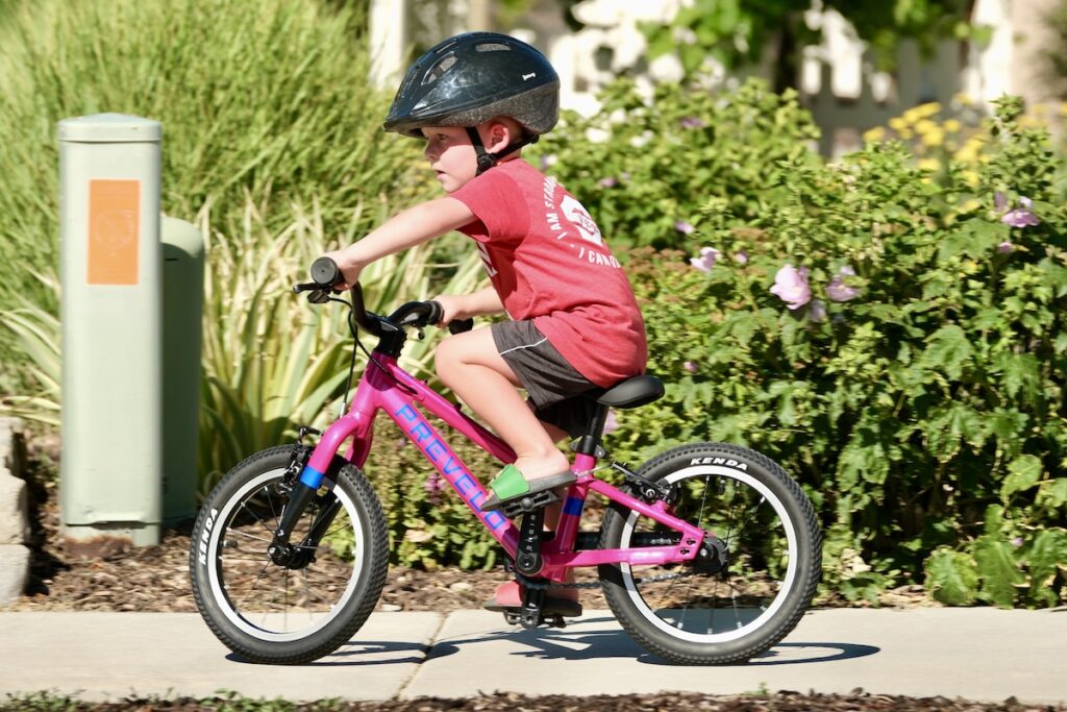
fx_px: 6225
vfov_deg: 6.5
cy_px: 356
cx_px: 534
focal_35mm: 210
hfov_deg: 9.8
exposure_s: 1/640
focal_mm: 140
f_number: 4.5
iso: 125
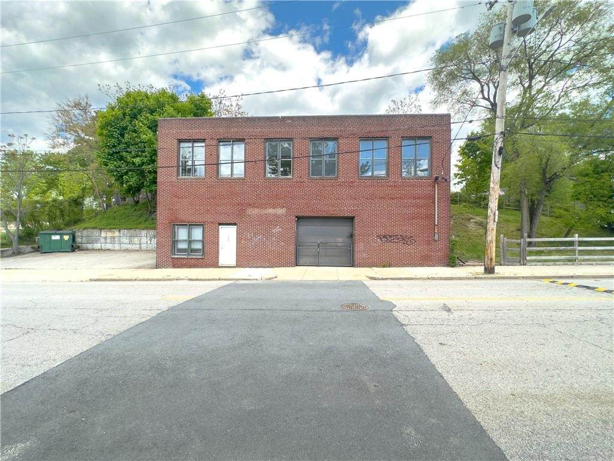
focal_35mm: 14
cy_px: 230
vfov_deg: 85.7
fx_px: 248
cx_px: 307
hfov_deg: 102.1
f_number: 2.2
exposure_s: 1/690
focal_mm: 2.22
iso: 40
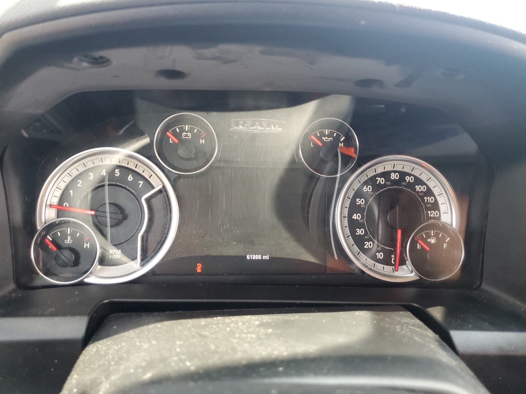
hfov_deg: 67.3
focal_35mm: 26
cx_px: 263
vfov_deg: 53.1
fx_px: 395
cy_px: 197
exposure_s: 1/120
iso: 95
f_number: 1.5
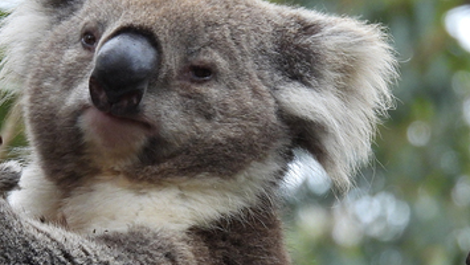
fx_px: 14936
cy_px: 87
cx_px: 189
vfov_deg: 1.0
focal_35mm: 1198
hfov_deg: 1.8
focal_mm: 116
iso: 400
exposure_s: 1/160
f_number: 5.6
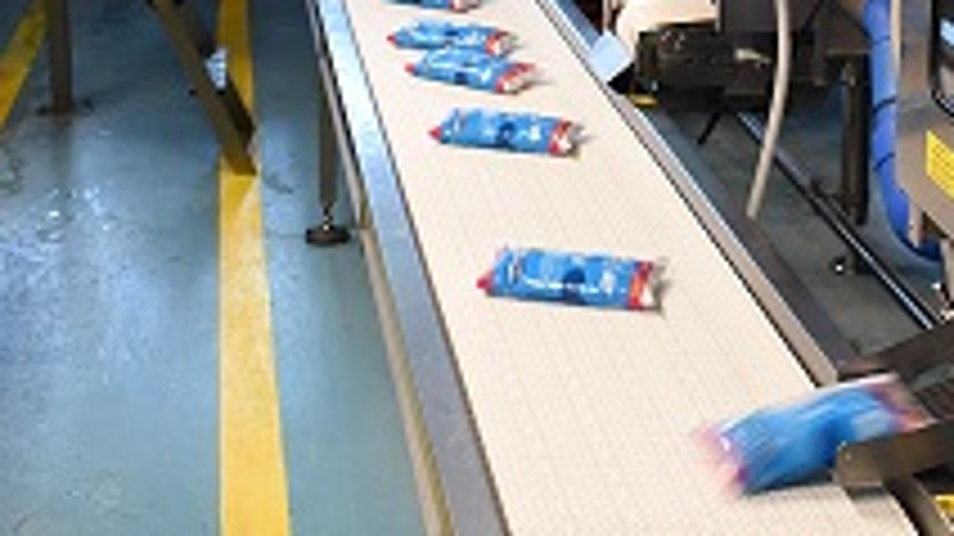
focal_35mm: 75
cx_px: 706
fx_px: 1896
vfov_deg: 15.6
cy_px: -56
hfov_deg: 27.9
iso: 500
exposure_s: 1/30
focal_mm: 18
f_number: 4.5
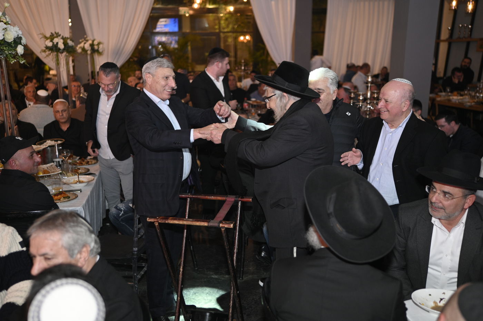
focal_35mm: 35
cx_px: 242
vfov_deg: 37.8
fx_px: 469
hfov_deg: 54.5
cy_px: 160
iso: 500
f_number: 2
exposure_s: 1/200
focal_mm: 35
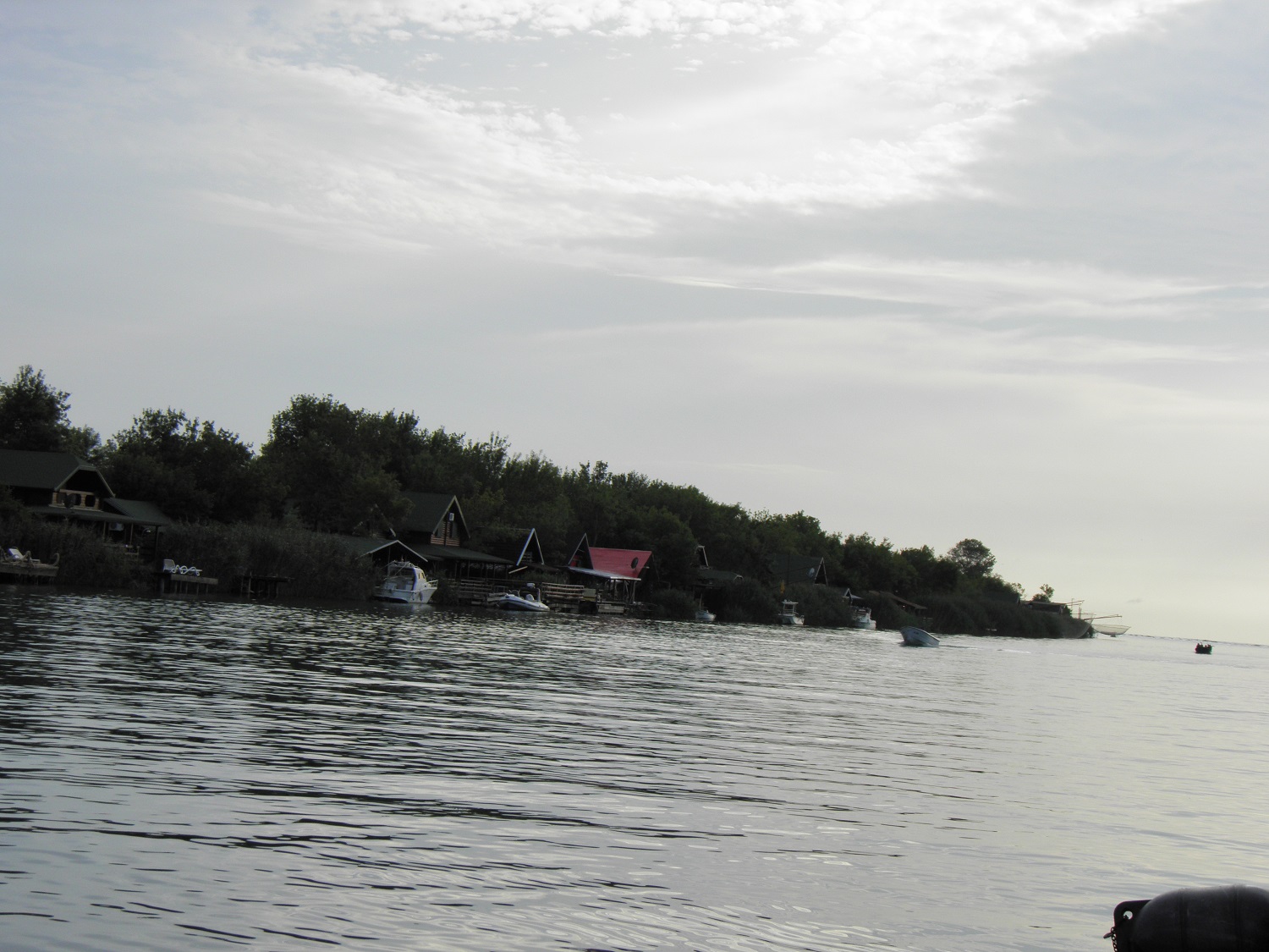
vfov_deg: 17.6
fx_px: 3079
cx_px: 634
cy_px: 476
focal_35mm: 84
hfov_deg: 23.3
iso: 50
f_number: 5.6
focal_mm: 15.2
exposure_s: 1/320
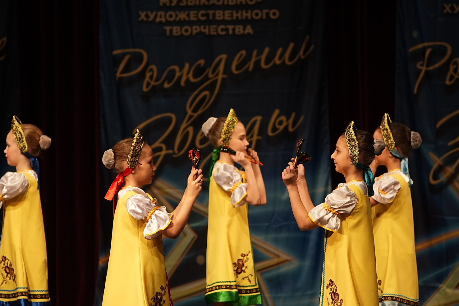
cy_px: 195
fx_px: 3647
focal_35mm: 286
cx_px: 182
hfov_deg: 7.2
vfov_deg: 4.8
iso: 1000
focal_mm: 165
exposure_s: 1/400
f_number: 2.8
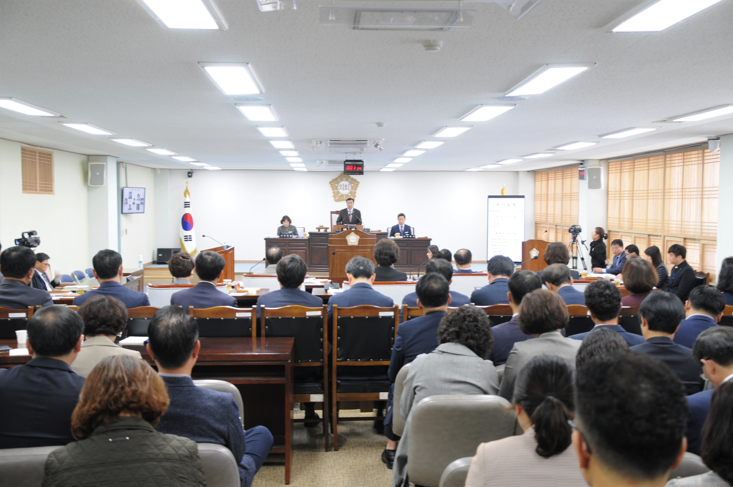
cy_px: 244
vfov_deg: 31.8
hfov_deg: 46.4
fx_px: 854
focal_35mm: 42
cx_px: 366
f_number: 4
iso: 200
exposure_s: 1/10
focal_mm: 28
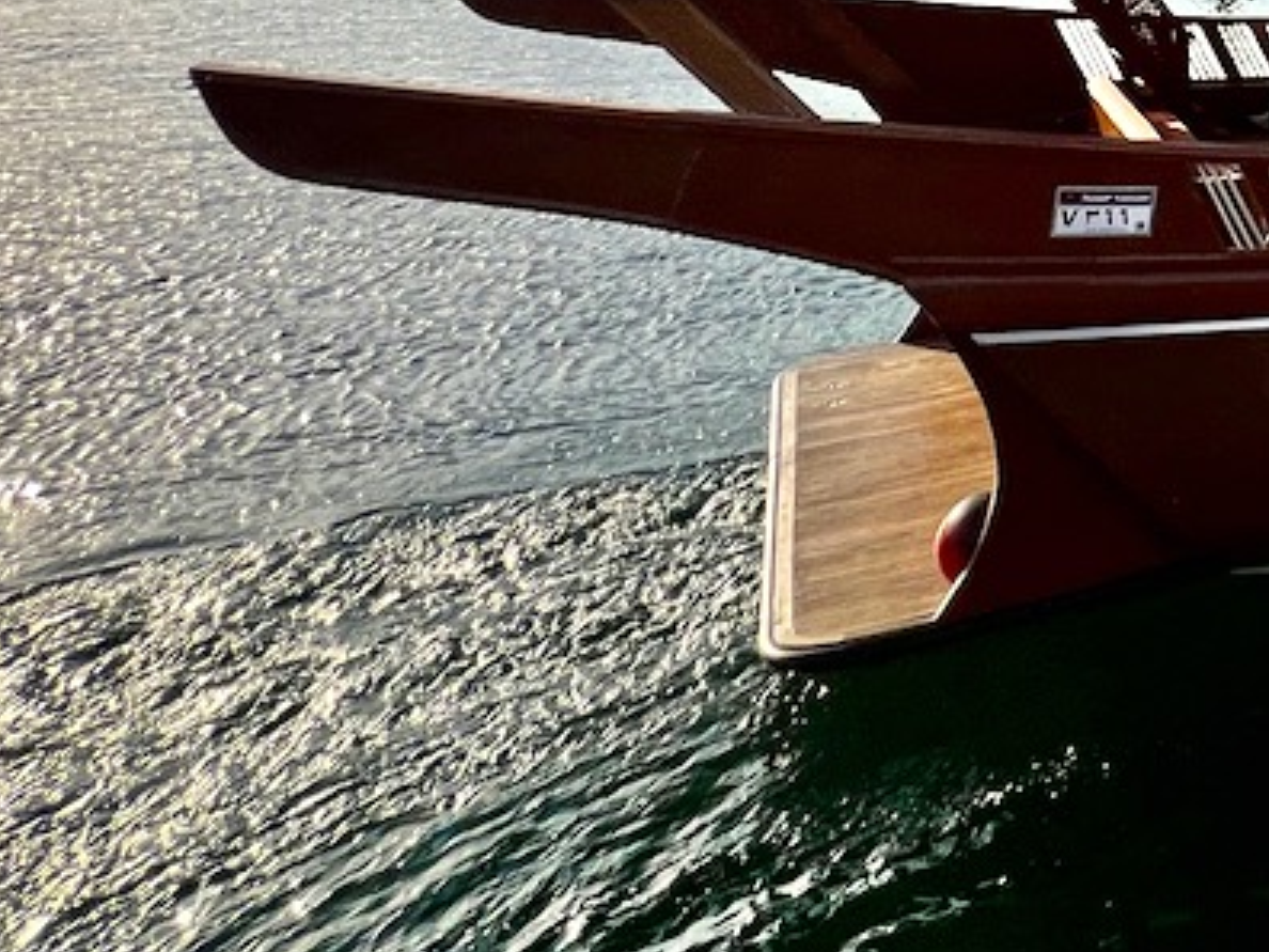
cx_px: 1718
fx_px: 1540
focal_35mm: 42
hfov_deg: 31.9
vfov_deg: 27.9
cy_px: -311
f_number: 1.8
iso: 32
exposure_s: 1/1672
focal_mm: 1.57
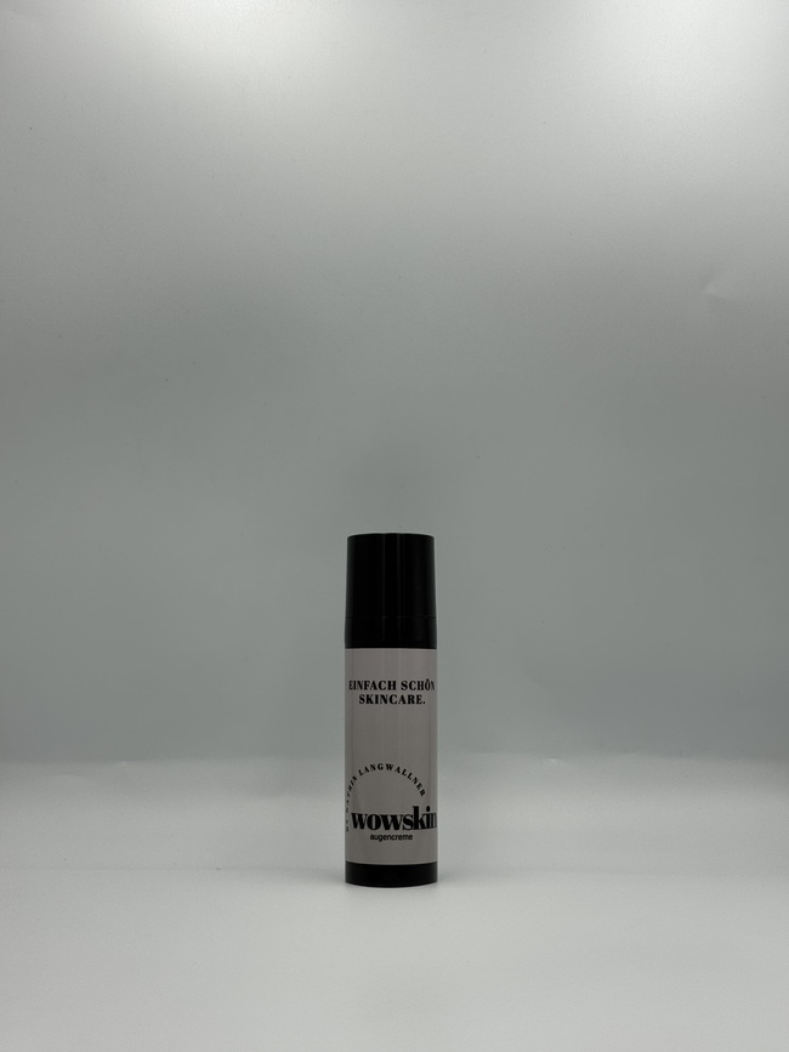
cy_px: 526
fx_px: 1459
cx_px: 394
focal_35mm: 48
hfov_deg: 30.3
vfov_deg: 39.7
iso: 64
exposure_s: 1/1366
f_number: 1.78
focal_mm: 6.76
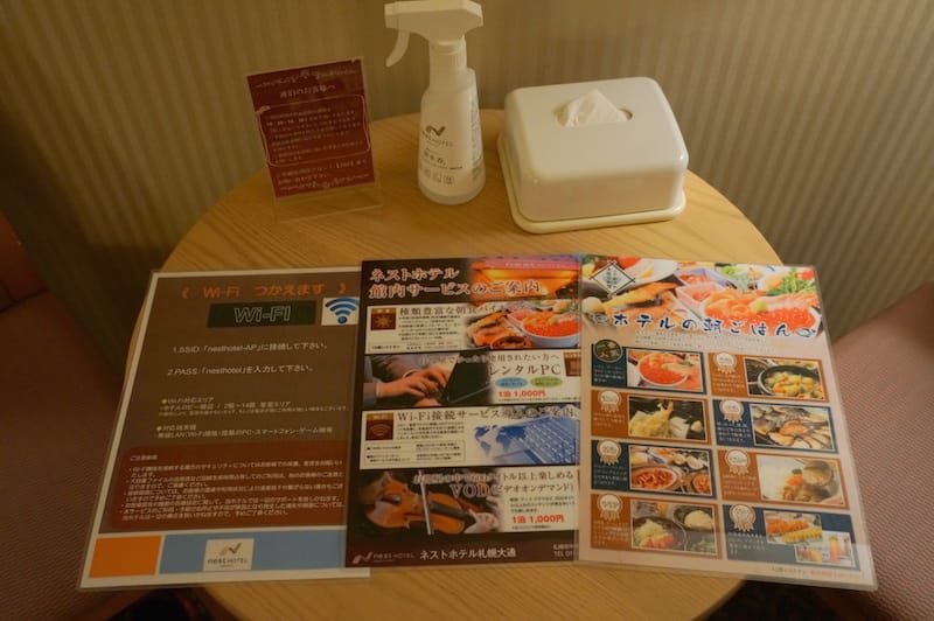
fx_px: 817
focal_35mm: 32
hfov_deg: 59.5
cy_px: 310
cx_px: 467
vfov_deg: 41.6
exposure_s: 1/60
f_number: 4
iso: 2500
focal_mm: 21
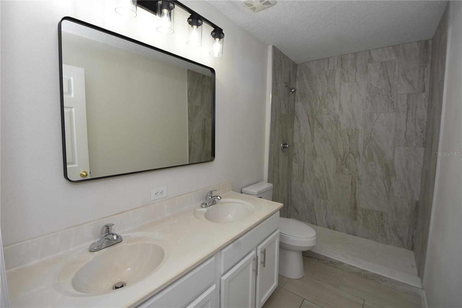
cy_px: 154
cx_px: 231
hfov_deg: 100.4
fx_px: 192
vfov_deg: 77.3
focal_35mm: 15
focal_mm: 10
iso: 200
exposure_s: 1/80
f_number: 4.5
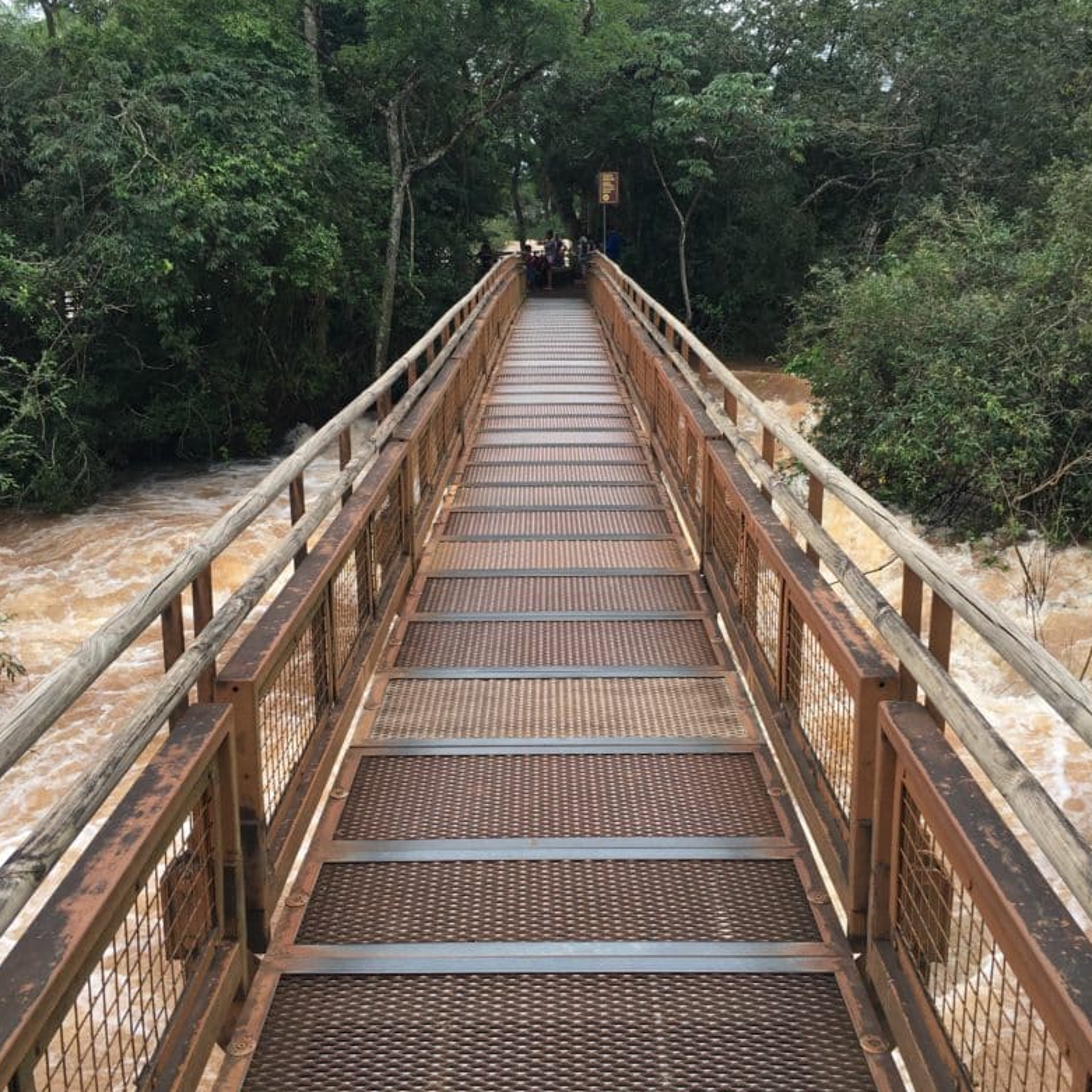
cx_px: 544
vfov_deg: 47.2
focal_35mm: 35
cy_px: 512
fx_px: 1249
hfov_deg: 47.2
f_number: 2.2
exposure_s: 1/523
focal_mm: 4.15
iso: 25
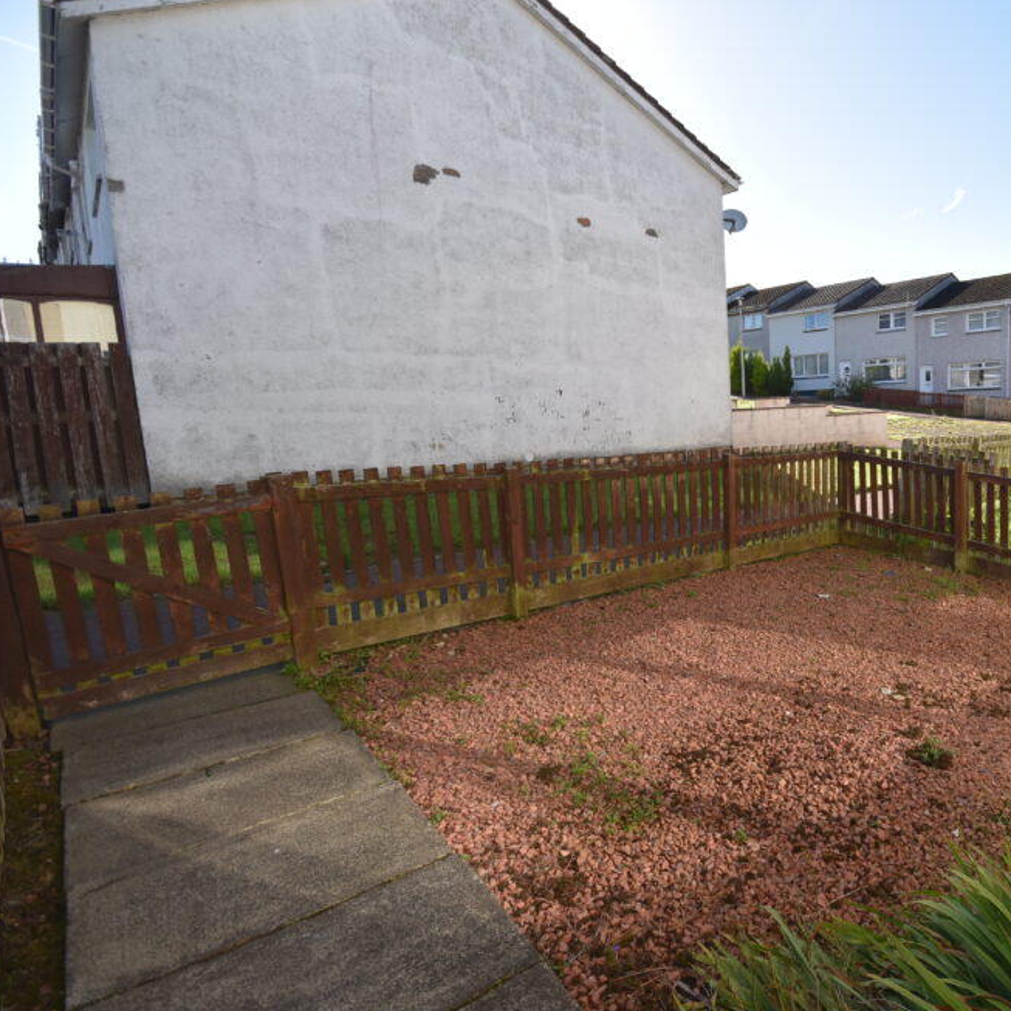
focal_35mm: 20
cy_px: 488
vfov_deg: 74.8
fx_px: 661
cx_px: 776
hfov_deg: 69.2
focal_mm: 10
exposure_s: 1/160
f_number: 6.3
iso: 100
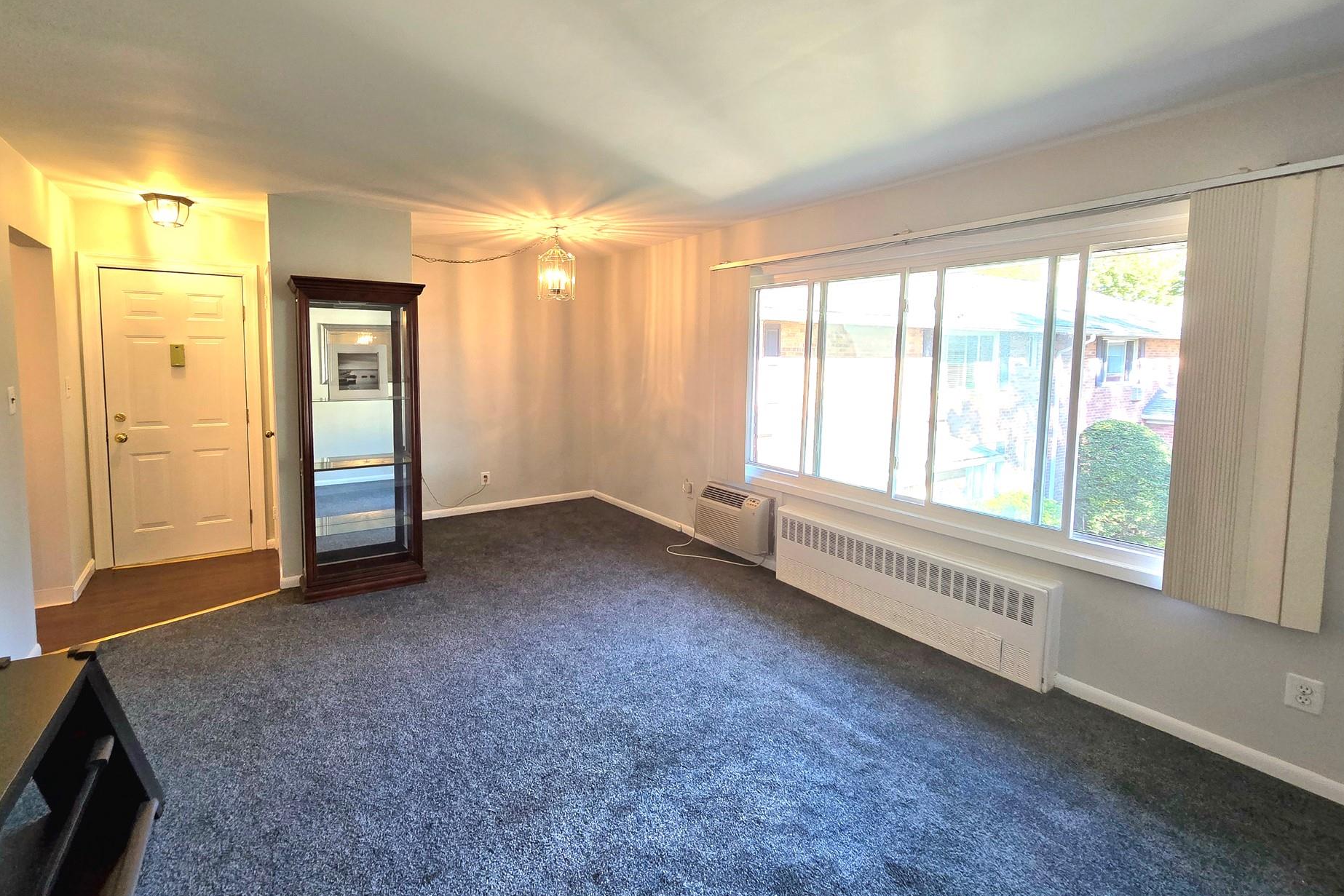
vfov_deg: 77.1
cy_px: 405
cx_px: 617
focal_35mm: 15
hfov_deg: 100.2
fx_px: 560
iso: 160
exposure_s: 1/60.2
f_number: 2.2
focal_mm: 2.2
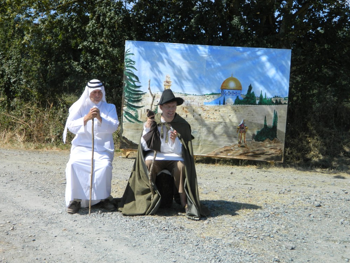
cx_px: 175
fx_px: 587
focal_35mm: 58
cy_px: 131
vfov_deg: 25.2
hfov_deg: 33.2
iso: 80
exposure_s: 1/800
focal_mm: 10.2
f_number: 3.8
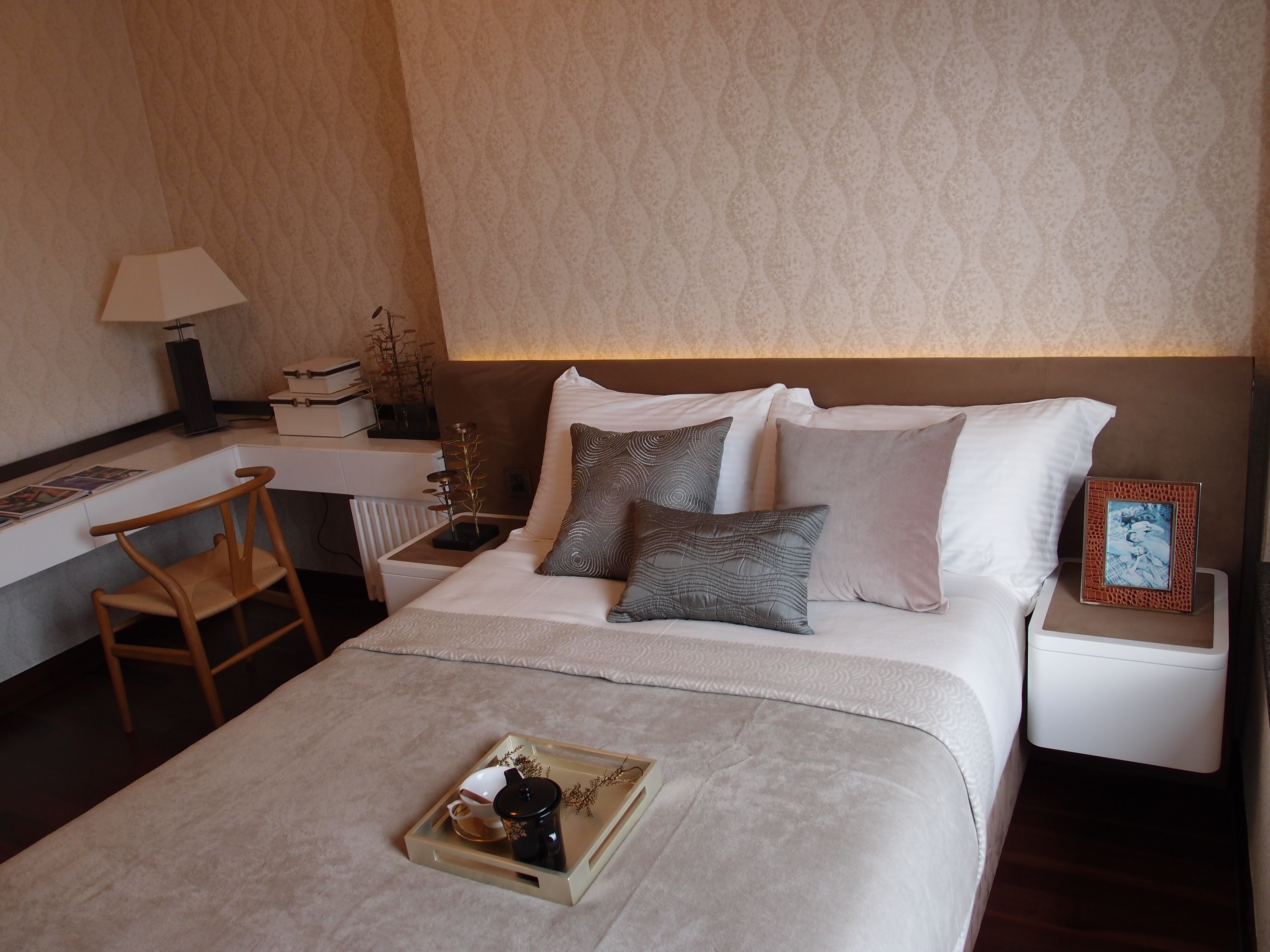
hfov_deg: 63.4
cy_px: 476
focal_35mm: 28
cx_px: 635
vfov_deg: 49.7
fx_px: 1027
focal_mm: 6
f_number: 2.2
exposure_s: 1/100
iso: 100
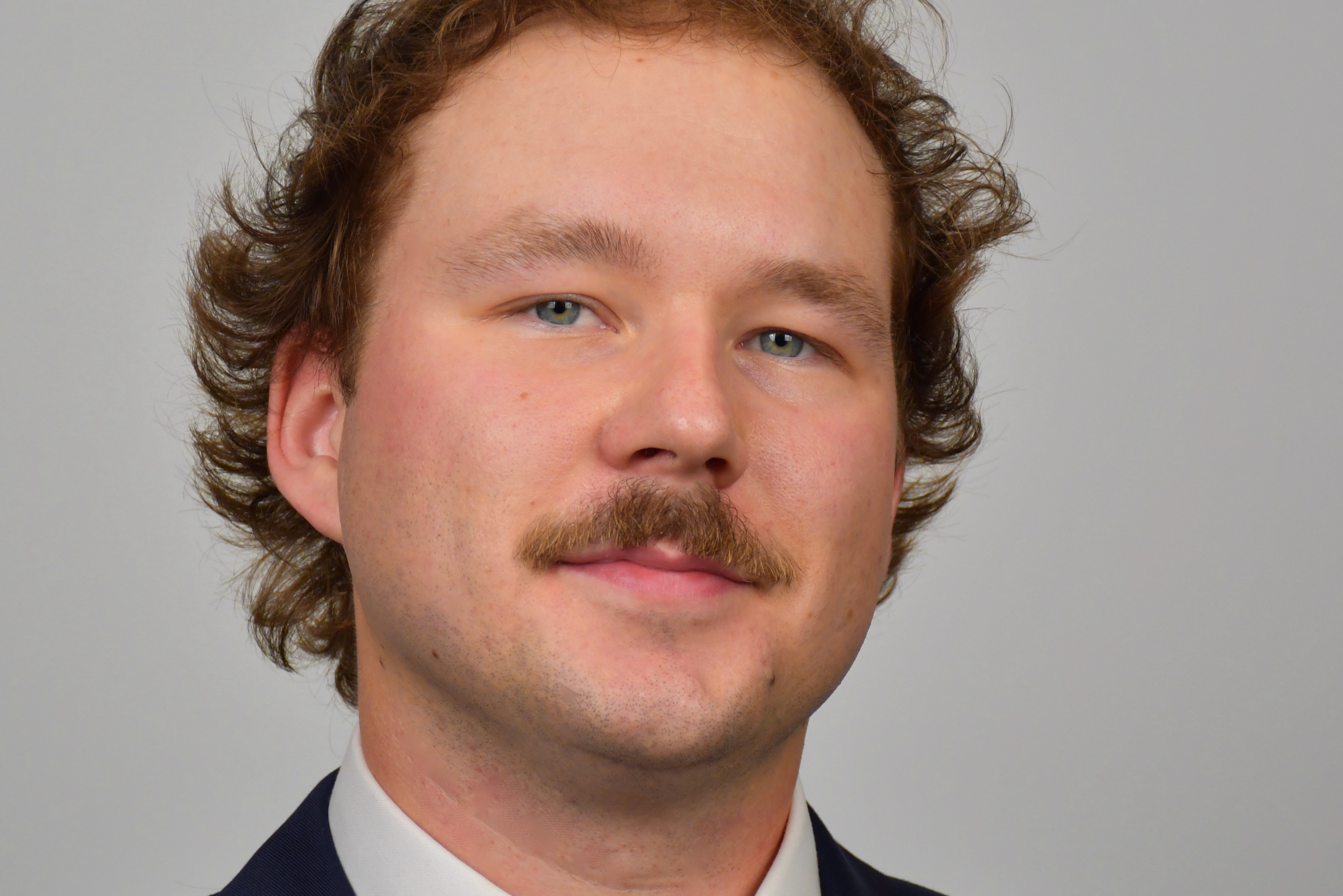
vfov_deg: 8.1
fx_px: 6342
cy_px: 501
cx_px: 640
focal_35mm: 170
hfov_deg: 12.1
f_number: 5
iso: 800
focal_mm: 75
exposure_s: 1/400
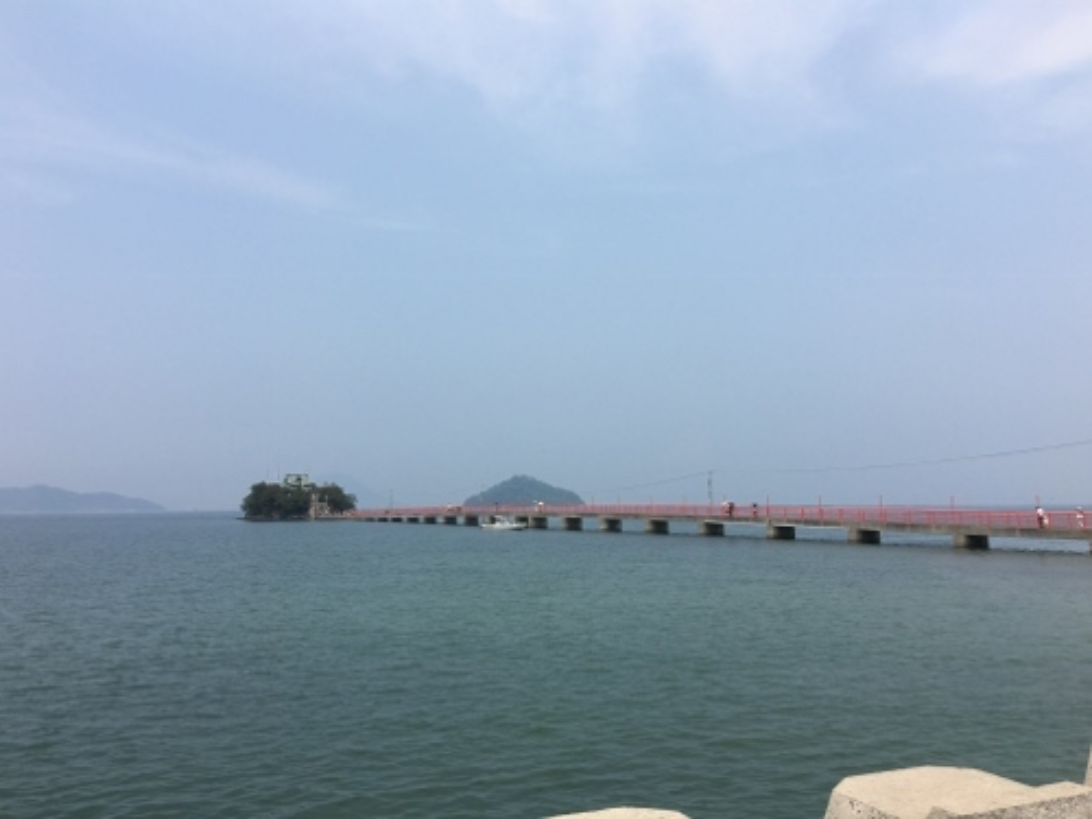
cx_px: 546
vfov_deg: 48.2
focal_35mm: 29
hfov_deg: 61.7
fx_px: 915
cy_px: 410
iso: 25
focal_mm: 4.15
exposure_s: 1/2653
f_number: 2.2
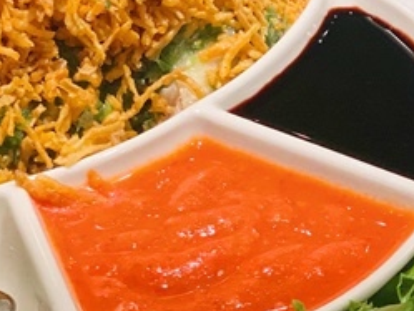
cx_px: 328
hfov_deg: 11.8
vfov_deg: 8.9
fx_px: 1998
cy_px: 40
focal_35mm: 167
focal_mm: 6
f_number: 2
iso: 160
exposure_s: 1/120
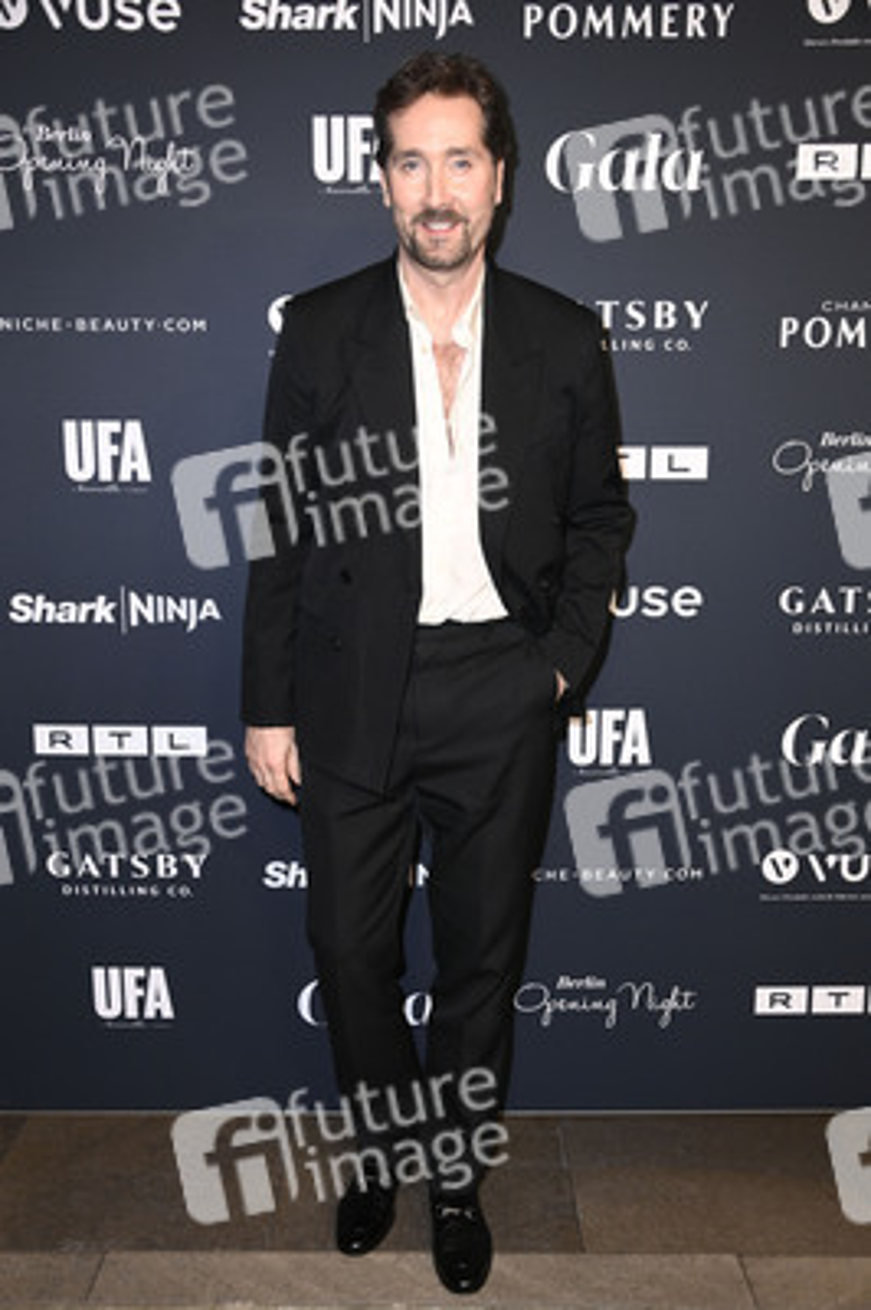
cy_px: 655
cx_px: 436
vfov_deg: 55.8
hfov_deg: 38.8
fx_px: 1236
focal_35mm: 34
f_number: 5.6
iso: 1000
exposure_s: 1/250
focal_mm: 34
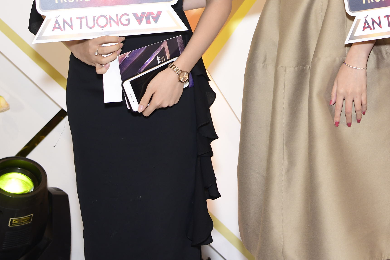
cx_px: 345
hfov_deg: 19.9
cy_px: -19
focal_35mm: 101
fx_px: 1094
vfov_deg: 13.3
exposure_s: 1/200
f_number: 3.5
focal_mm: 42
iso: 500
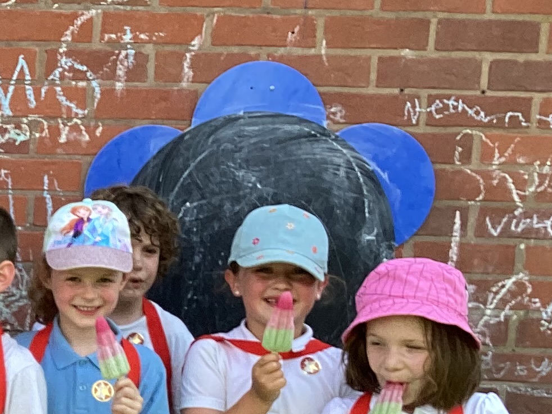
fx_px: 1643
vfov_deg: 14.2
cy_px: 391
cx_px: -225
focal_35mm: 103
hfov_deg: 17.5
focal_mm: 3.3
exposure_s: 1/312
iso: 25
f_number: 2.4
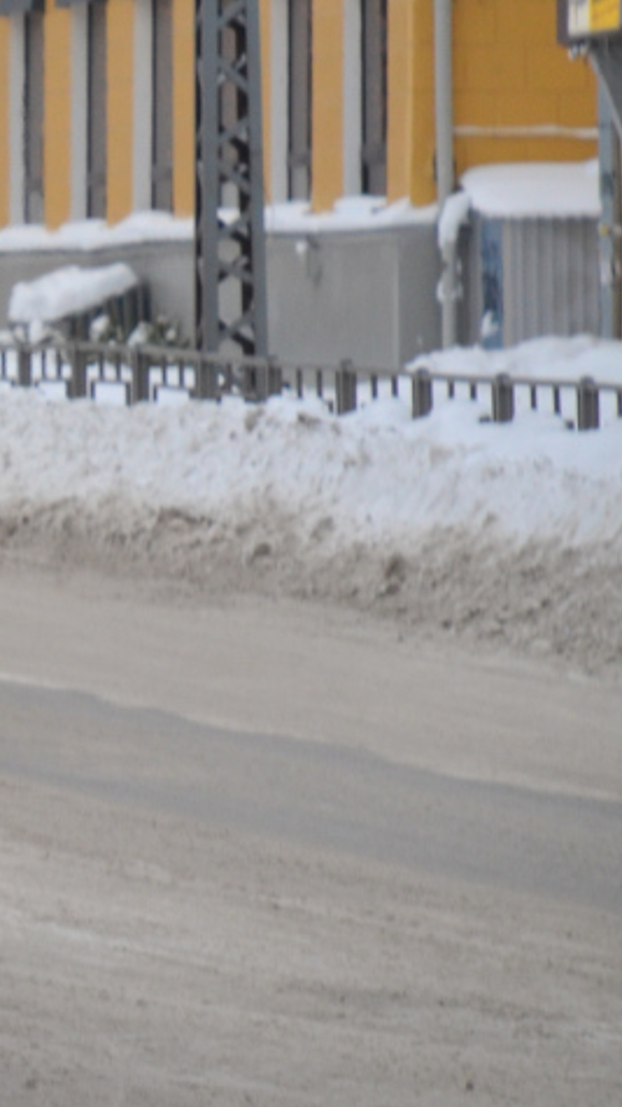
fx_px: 16998
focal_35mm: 579
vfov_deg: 3.7
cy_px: 223
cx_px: -843
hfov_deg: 2.1
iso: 320
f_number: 5.6
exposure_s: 1/60
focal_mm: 135
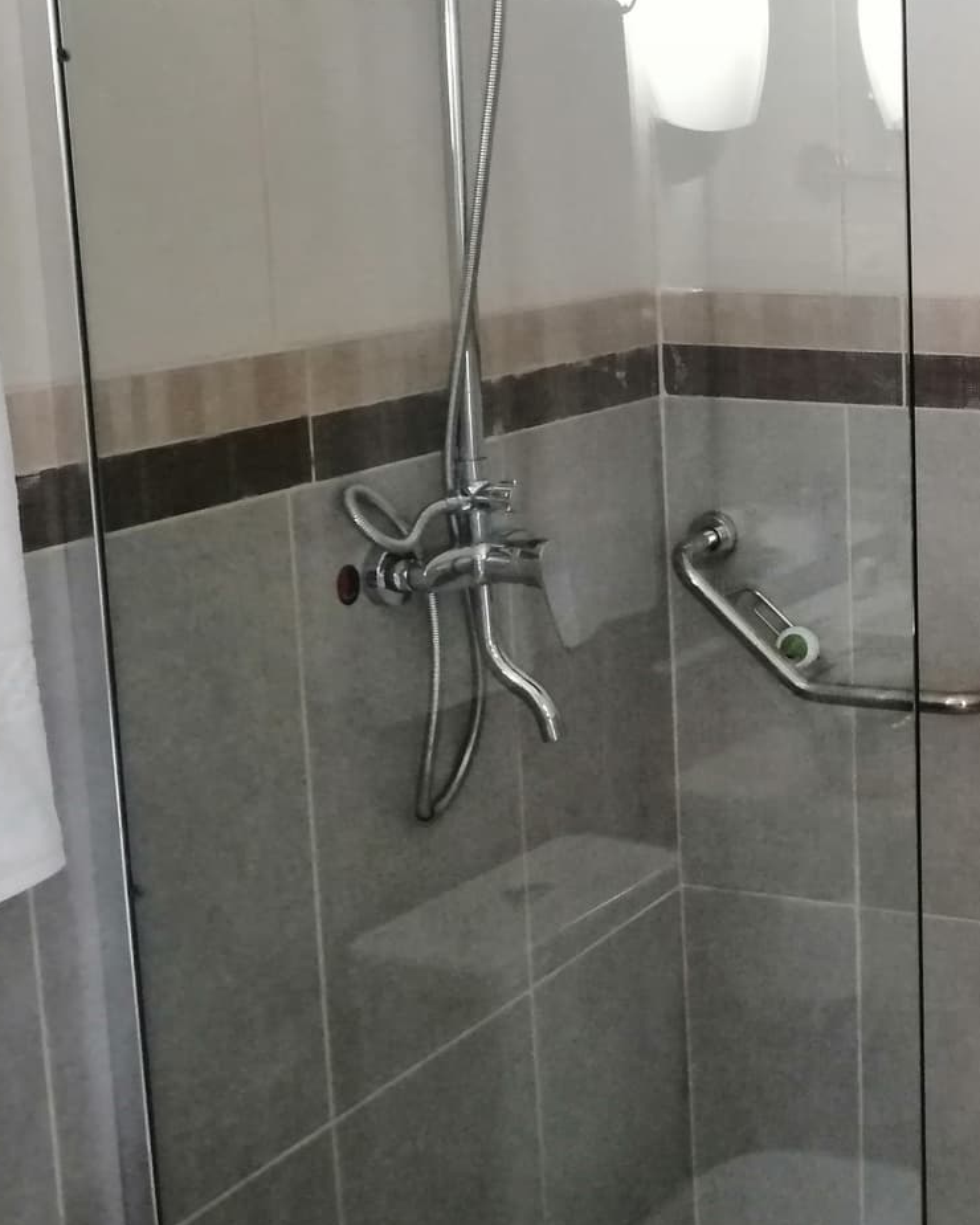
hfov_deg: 25.0
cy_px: 475
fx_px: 2067
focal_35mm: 57
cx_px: 1053
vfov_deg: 32.9
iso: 320
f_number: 1.8
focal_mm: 3.95
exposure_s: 1/30
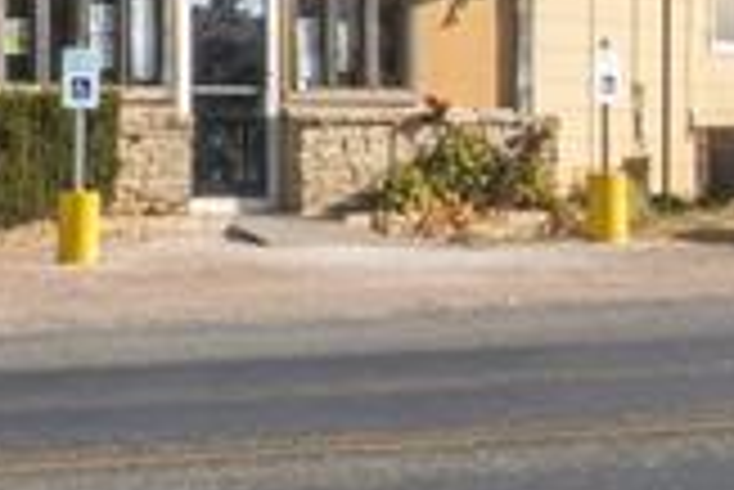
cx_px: -176
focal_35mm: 188
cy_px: -13
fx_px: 3836
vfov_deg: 7.3
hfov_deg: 10.7
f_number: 20
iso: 200
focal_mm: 20
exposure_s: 1/320
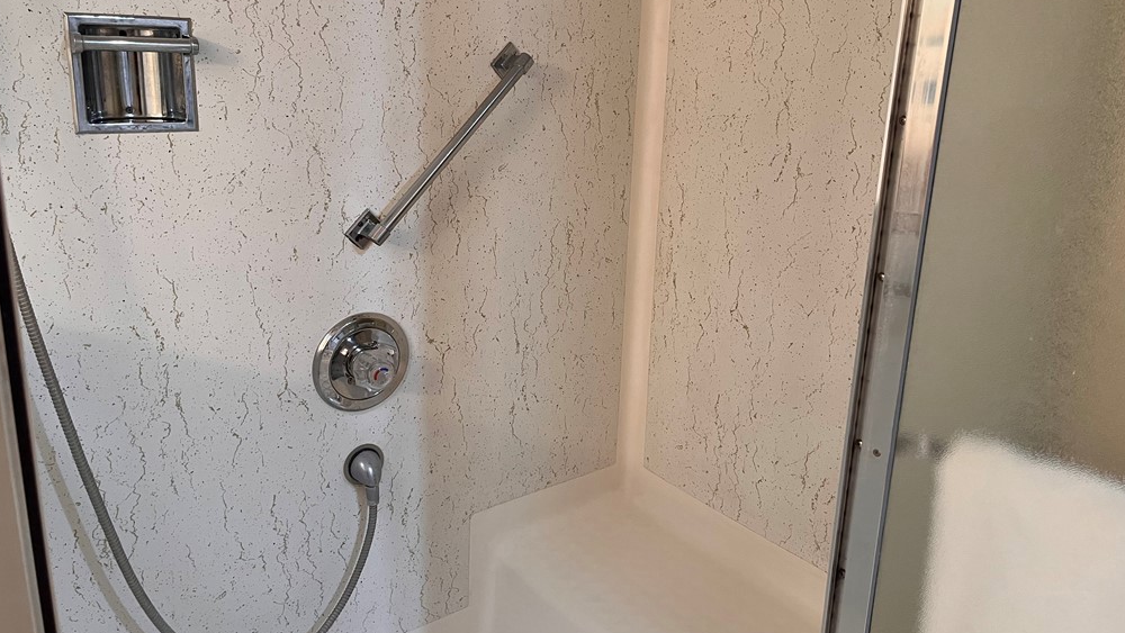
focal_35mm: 29
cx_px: 558
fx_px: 865
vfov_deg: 40.1
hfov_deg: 66.1
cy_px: 272
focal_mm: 5.1
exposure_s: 1/60
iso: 125
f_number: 1.6
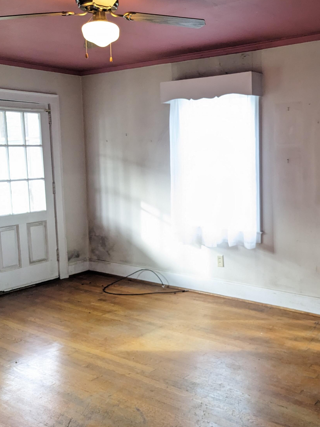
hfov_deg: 37.3
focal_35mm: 37
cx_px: 257
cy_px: 215
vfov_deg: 50.1
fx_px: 456
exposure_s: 1/60
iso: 481
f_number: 1.73
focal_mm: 4.38
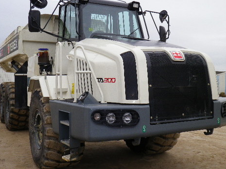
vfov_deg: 32.8
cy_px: 79
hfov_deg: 43.0
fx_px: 287
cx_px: 110
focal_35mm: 44
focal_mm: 7.3
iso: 100
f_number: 3.9
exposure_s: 1/160
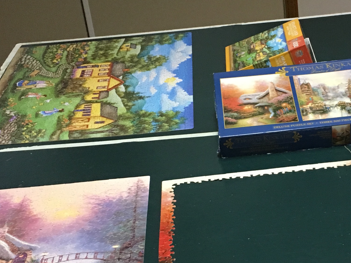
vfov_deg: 18.8
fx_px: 791
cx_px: 303
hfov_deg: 24.4
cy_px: 188
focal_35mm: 78
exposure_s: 1/30
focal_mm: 4.15
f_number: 2.2
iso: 125
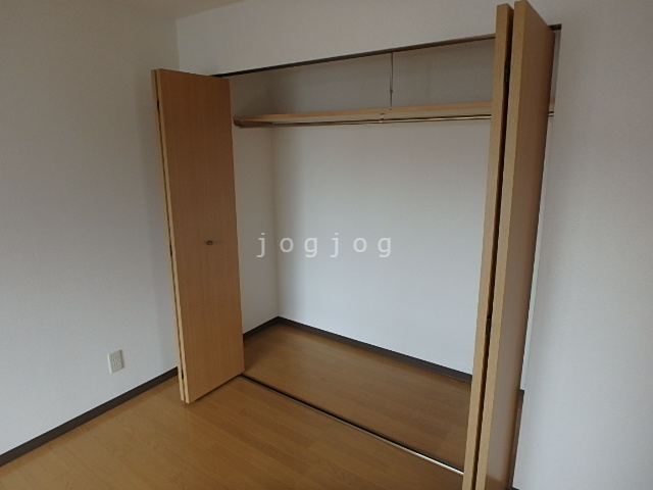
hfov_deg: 79.0
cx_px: 326
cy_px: 245
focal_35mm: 21
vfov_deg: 63.4
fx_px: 396
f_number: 3.5
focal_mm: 3.7
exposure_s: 1/50
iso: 200
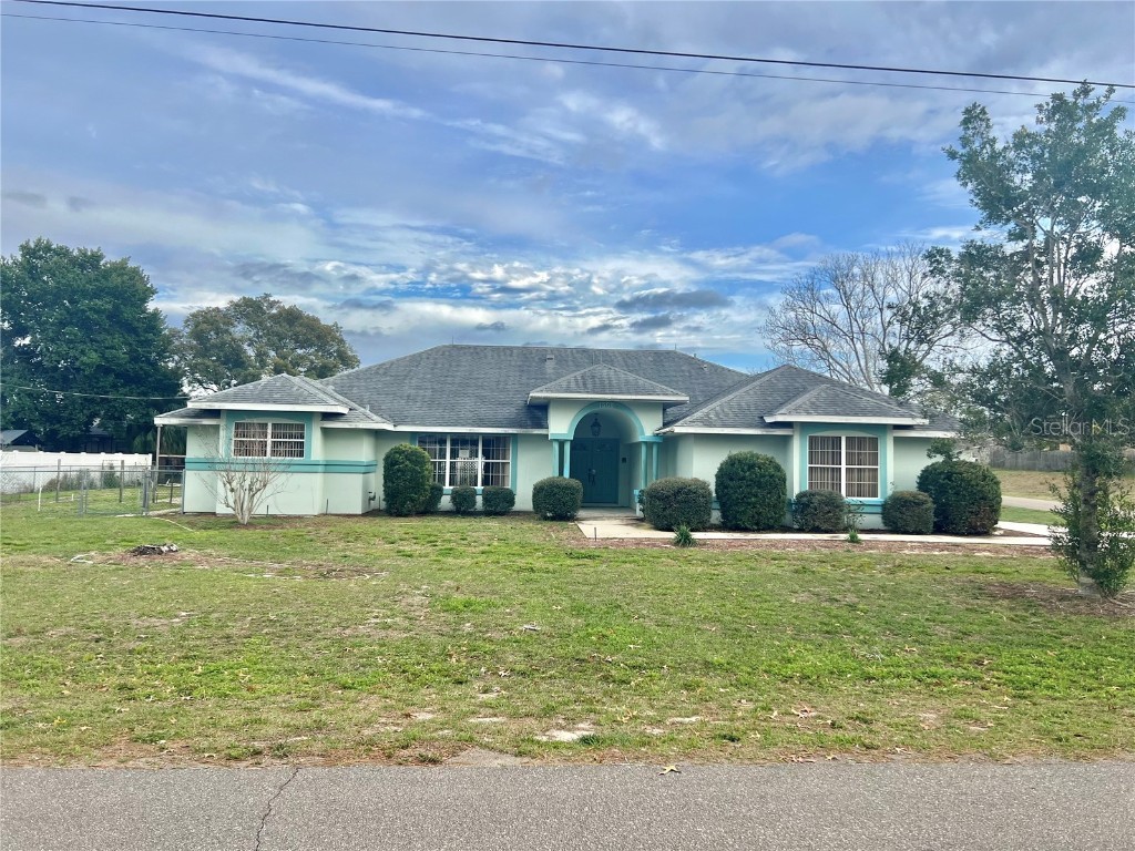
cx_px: 568
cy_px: 426
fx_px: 852
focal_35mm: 26
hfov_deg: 67.3
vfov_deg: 53.1
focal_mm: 5.7
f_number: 1.5
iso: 50
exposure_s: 1/2404
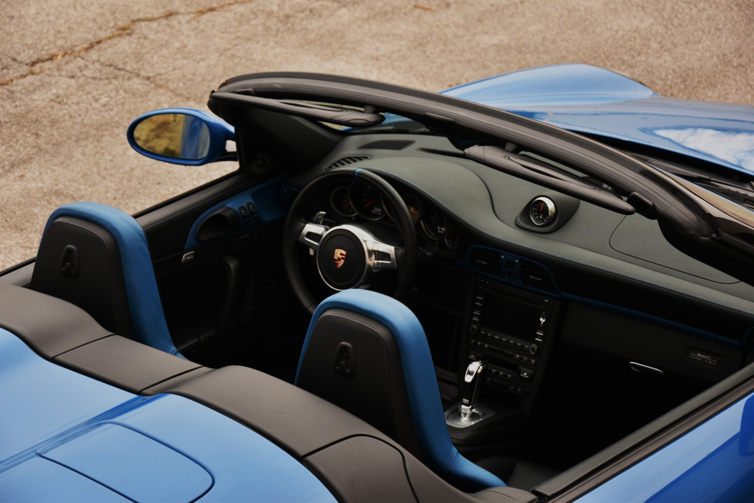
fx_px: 2199
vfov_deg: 13.0
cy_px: 252
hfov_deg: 19.5
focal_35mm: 105
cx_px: 377
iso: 800
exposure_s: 1/125
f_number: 5.3
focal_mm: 70
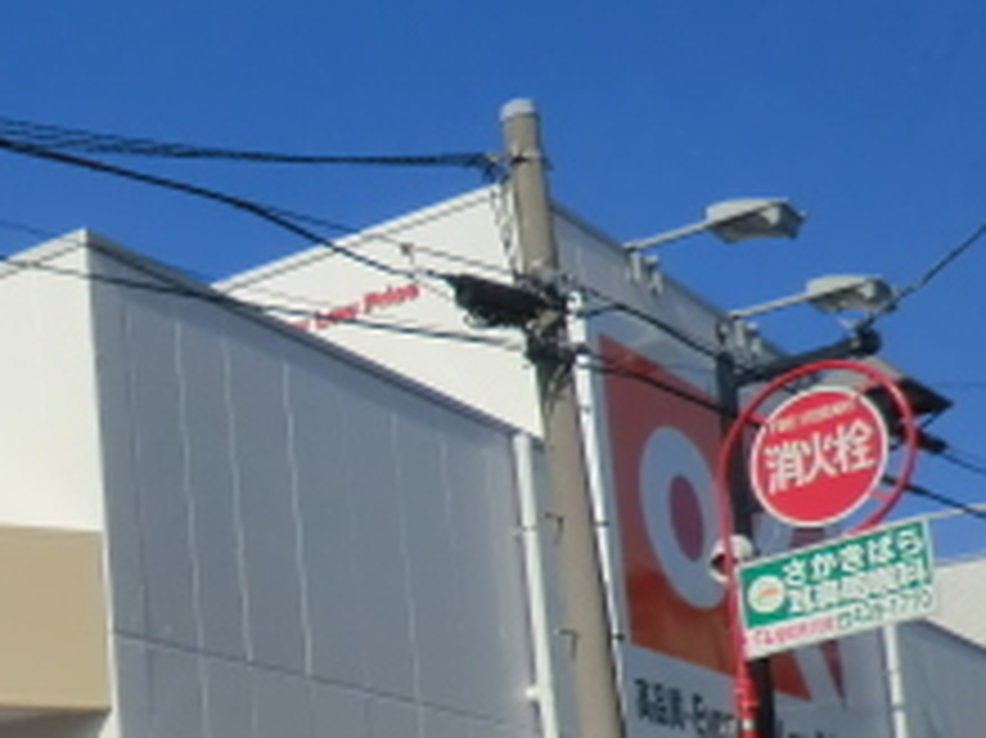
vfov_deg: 18.4
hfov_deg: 23.1
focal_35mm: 76
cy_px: 873
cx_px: -252
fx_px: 2164
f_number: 7.9
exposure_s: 1/320
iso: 50
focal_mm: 4.7
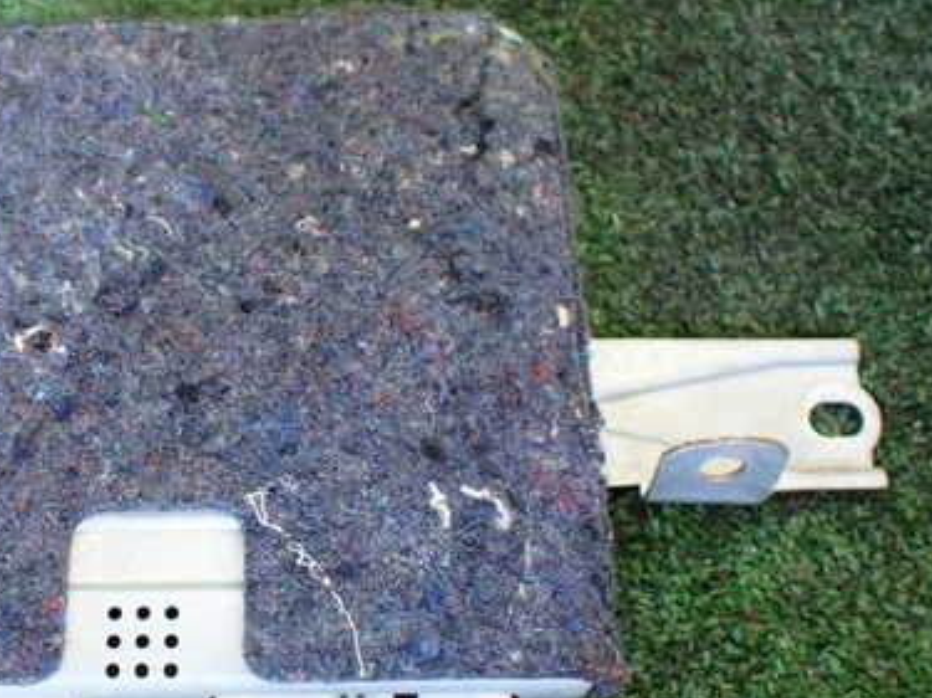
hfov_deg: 38.6
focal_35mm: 48
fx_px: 1292
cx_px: 231
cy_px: 395
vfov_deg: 30.2
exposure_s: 1/50
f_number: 2.3
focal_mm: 5.4
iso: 800
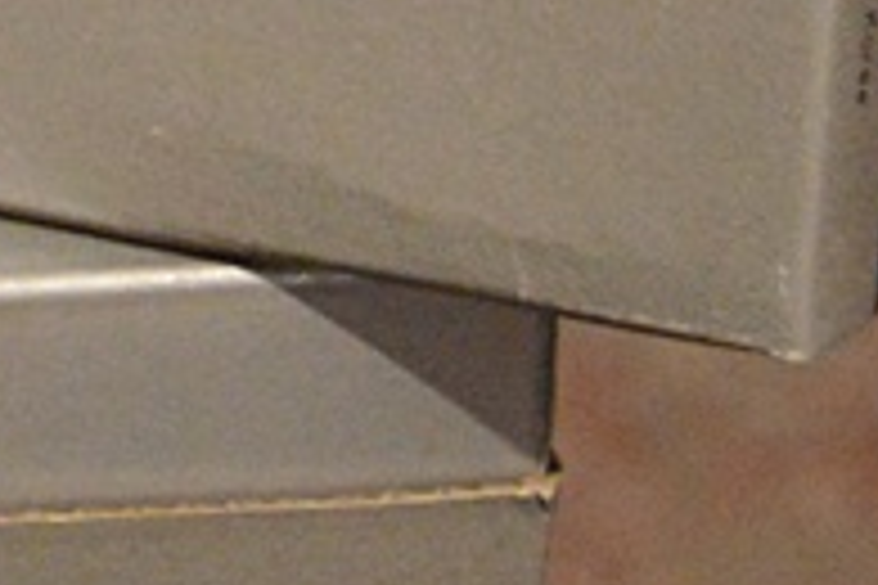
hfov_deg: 9.5
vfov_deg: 6.7
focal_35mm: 200
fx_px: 4877
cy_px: -452
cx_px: -982
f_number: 4
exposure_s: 1/15
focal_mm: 26
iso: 3200
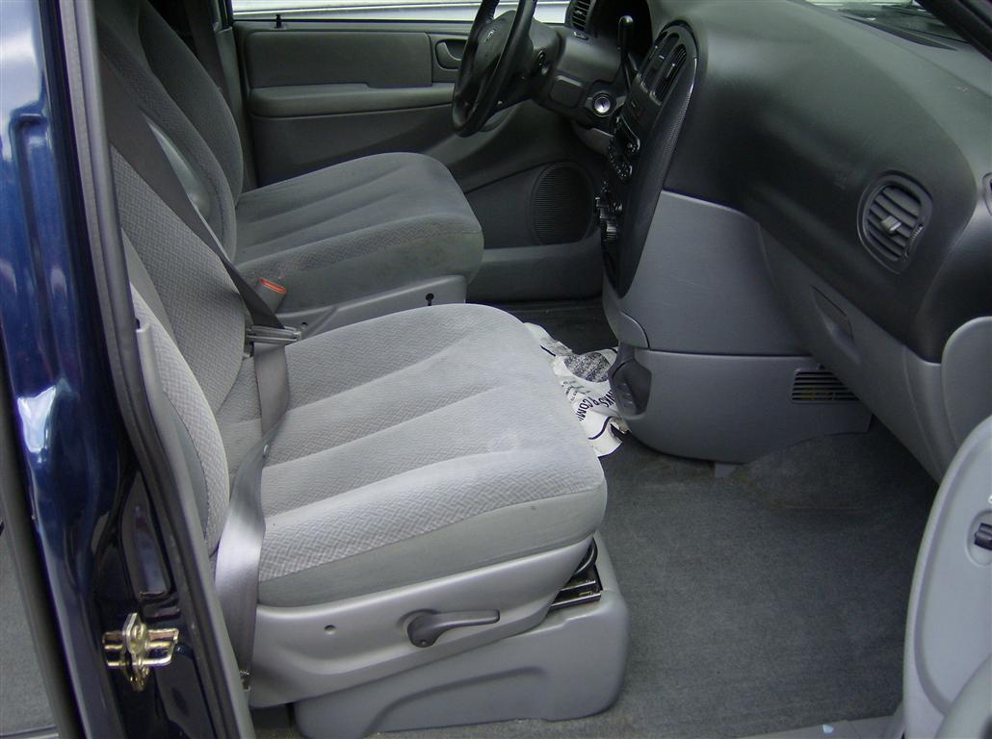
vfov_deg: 39.5
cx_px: 496
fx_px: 1030
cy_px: 370
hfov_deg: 51.4
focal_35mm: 36
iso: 100
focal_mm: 6
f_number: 2.8
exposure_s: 1/208
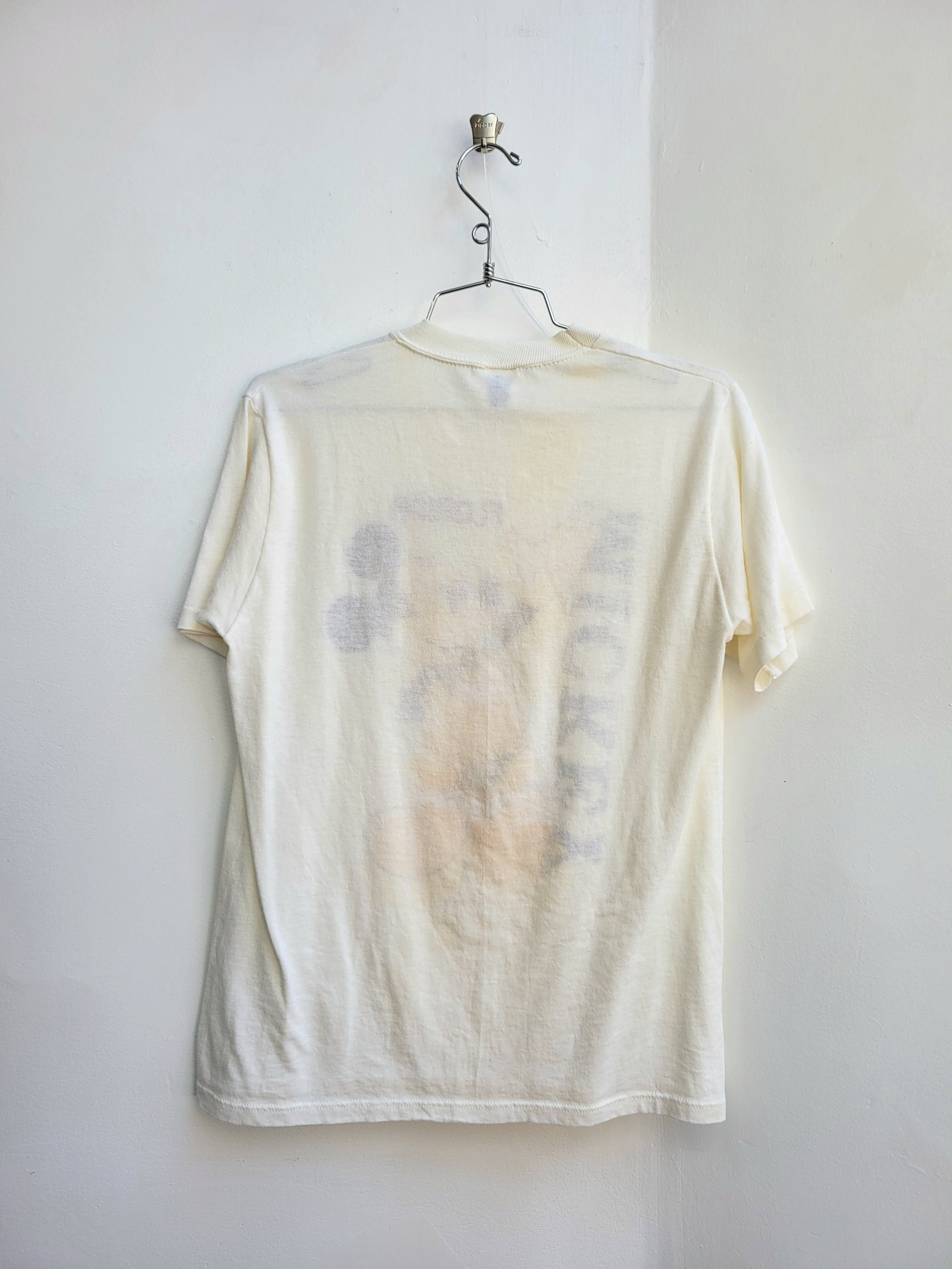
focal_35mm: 26
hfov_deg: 53.1
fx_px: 953
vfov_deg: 67.3
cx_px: 476
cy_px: 634
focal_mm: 5.4
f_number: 1.8
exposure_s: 1/120
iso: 40
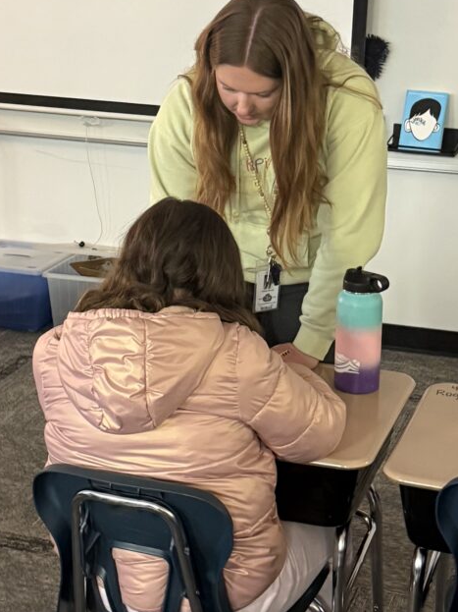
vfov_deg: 26.3
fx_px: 1306
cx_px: 240
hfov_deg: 19.9
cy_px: 269
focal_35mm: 74
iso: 800
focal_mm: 6.76
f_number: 1.78
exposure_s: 1/60
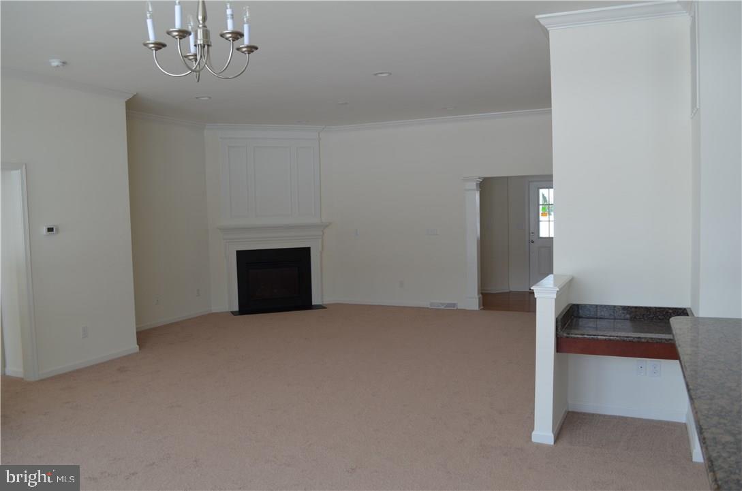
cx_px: 371
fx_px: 555
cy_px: 246
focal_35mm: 27
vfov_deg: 47.7
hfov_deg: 67.5
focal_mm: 18
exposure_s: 1/125
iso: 200
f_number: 5.6
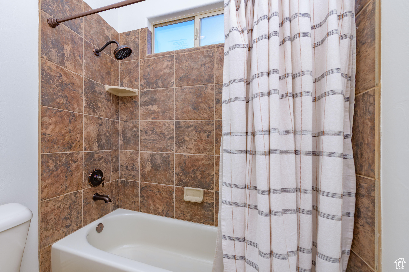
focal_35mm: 14
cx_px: 204
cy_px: 136
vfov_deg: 81.2
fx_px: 159
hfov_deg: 104.3
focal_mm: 14
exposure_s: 1/30
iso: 64
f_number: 8
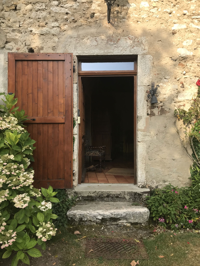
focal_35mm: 28
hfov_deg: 49.7
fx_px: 216
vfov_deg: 63.4
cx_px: 100
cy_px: 133
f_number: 1.8
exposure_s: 1/1244
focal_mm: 3.99
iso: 20
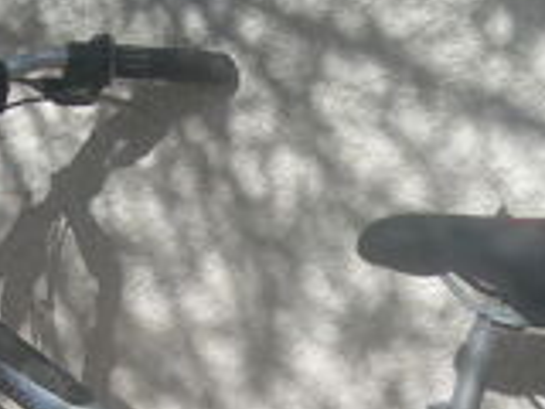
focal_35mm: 114
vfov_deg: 12.7
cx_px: 344
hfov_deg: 17.2
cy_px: 477
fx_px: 1795
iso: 50
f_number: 4.8
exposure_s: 1/512
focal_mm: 7.8
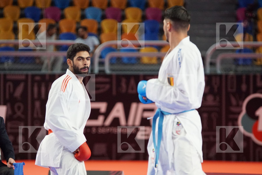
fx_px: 1747
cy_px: 88
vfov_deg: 5.7
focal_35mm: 240
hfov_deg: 8.6
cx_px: 131
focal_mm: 160
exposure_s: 1/1250
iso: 3200
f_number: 2.8
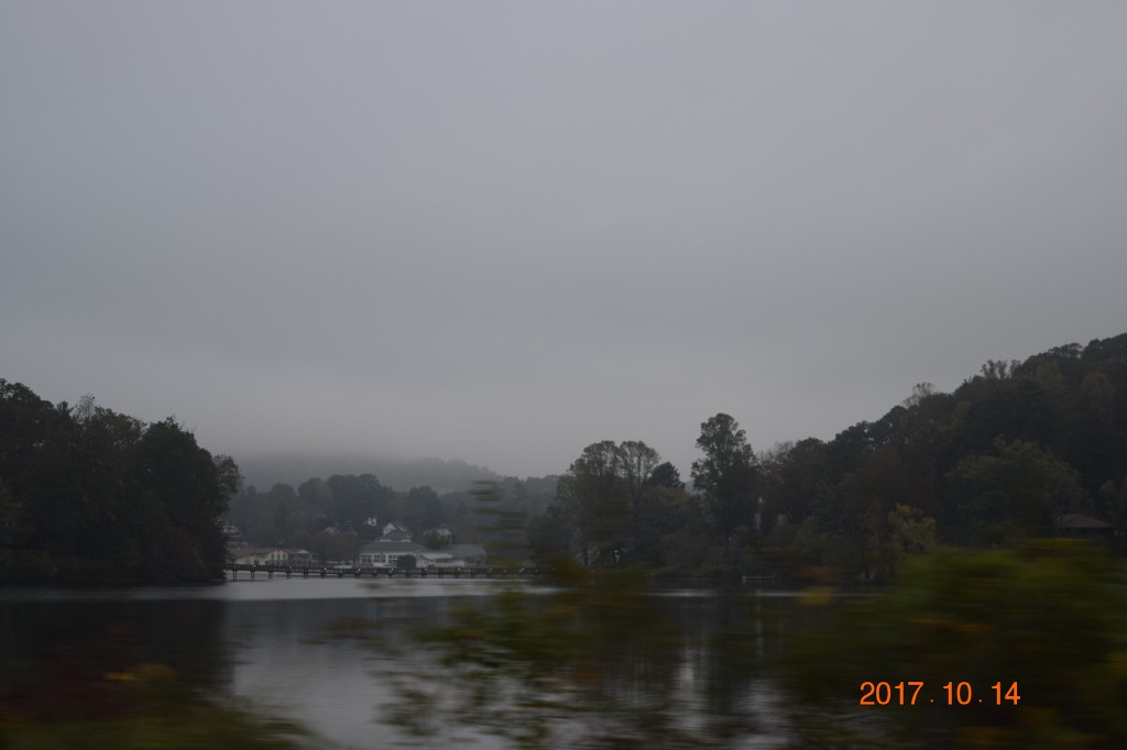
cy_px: 375
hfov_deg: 24.6
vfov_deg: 16.5
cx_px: 564
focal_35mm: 82
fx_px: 2582
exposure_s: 1/125
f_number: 5.6
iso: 400
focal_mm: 55
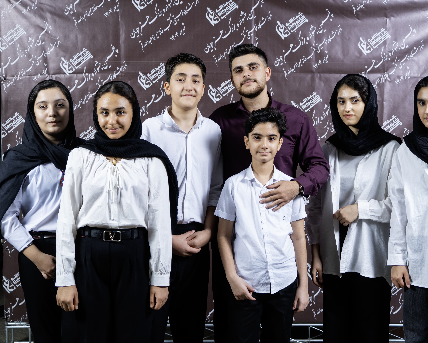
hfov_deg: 30.9
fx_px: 773
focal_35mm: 61
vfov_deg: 25.0
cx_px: 251
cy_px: 172
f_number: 4
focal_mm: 54
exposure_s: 1/125
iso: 320
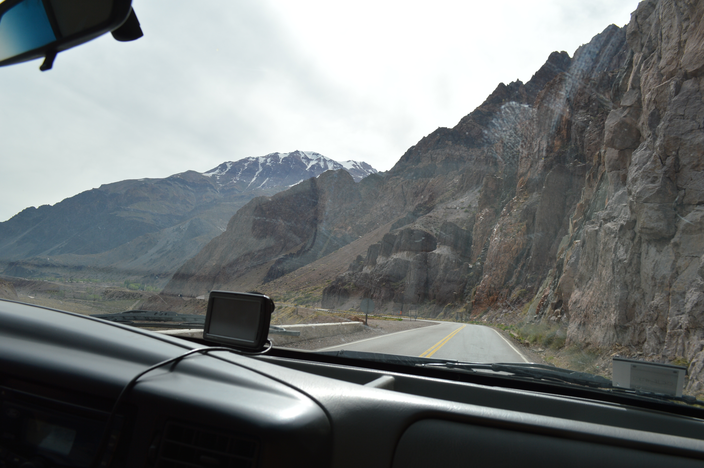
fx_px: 528
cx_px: 352
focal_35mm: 27
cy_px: 234
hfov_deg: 67.4
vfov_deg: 47.8
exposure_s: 1/320
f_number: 9
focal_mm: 18
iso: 100
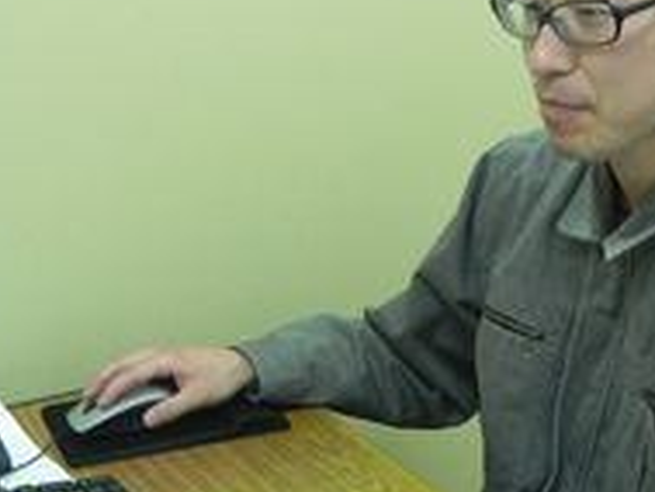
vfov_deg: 18.7
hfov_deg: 24.7
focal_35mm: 79
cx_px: 326
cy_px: 303
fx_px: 1496
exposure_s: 1/30
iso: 315
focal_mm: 6.6
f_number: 3.2
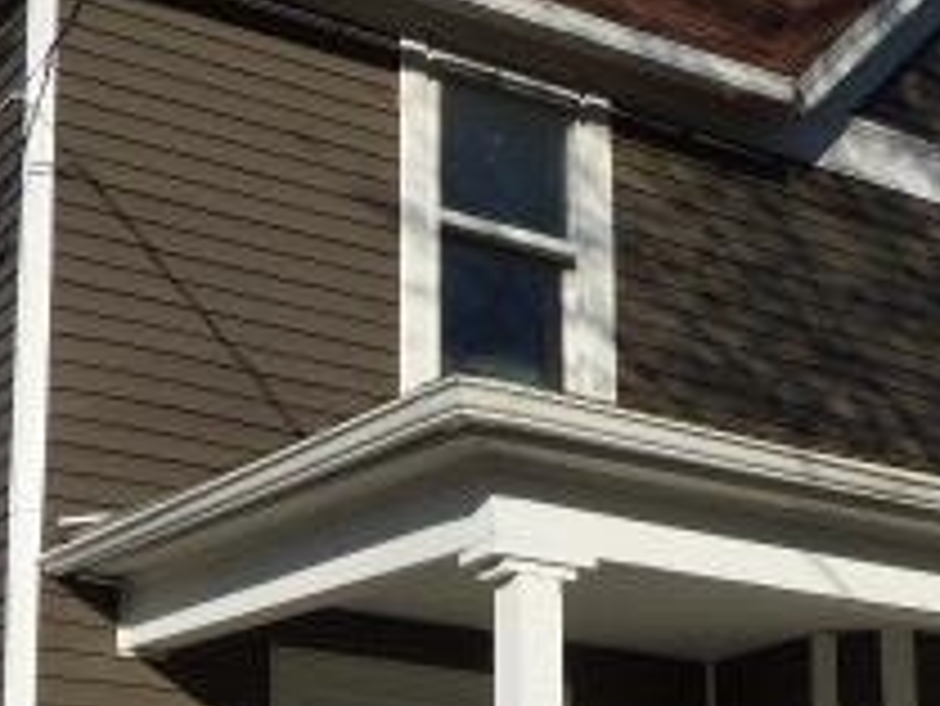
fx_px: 2500
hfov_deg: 21.3
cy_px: 702
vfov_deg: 15.8
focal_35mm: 92
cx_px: 567
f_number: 4
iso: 100
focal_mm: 5.29
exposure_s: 1/1600
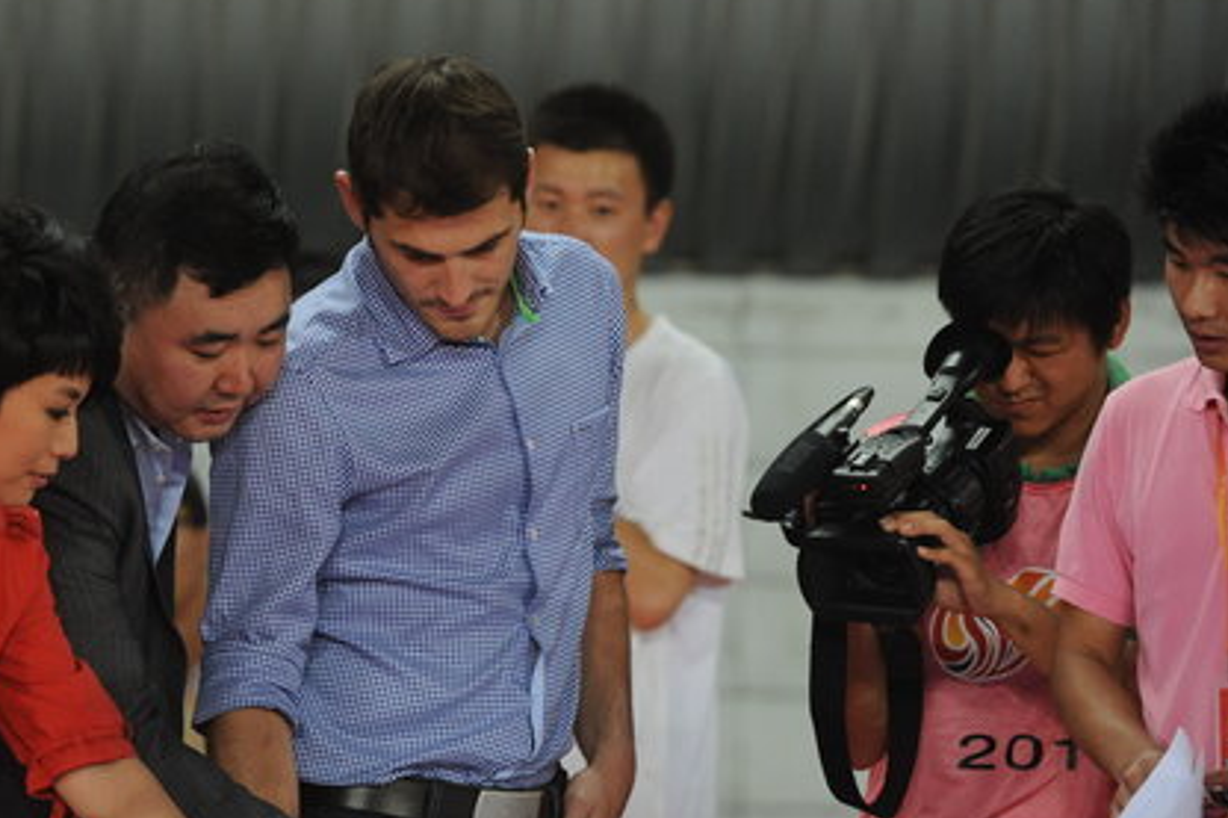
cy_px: 545
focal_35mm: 375
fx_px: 12786
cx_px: 387
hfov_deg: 5.5
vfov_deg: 3.7
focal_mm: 260
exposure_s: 1/400
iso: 2500
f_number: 5
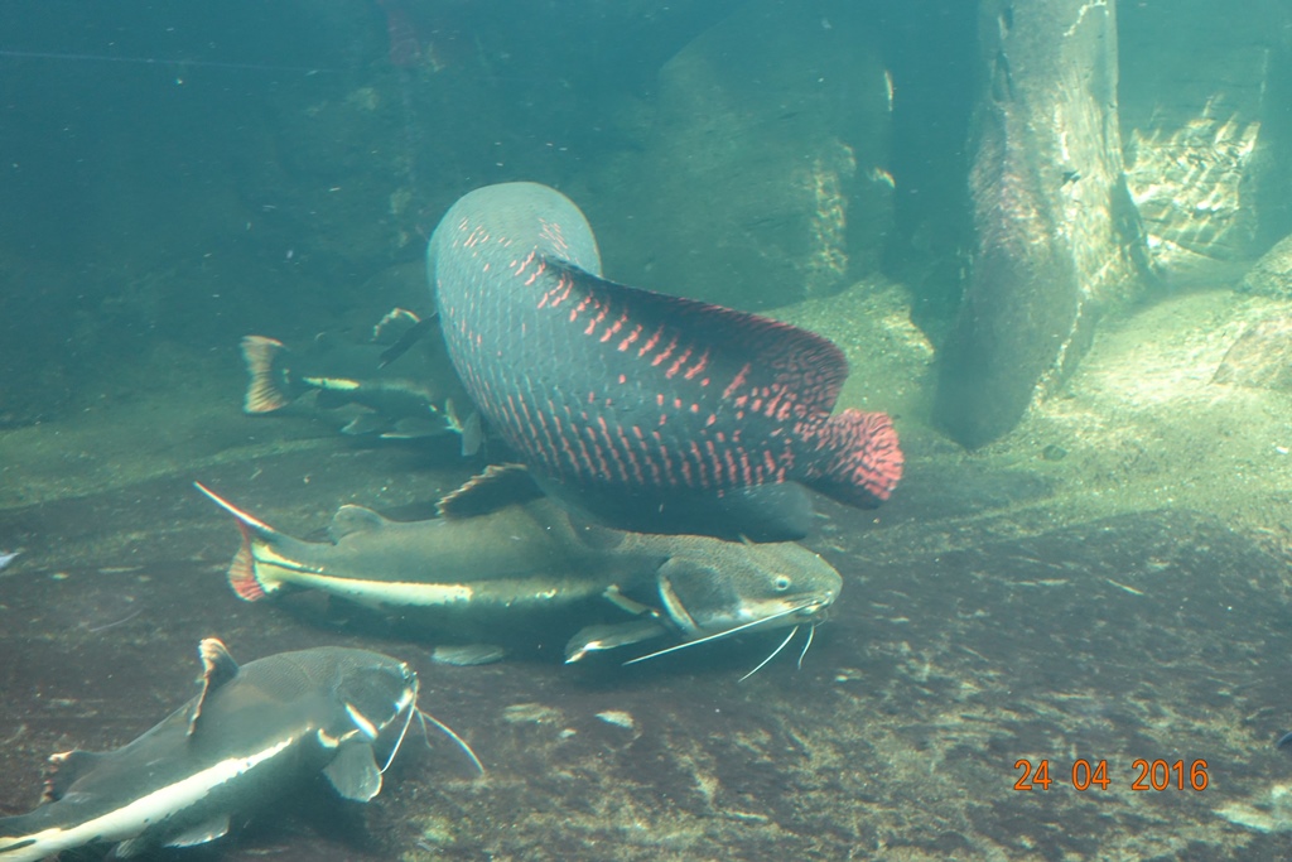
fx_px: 1651
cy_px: 431
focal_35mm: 46
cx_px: 646
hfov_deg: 42.7
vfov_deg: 29.3
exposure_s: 1/30
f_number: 2.8
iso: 800
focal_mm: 16.84
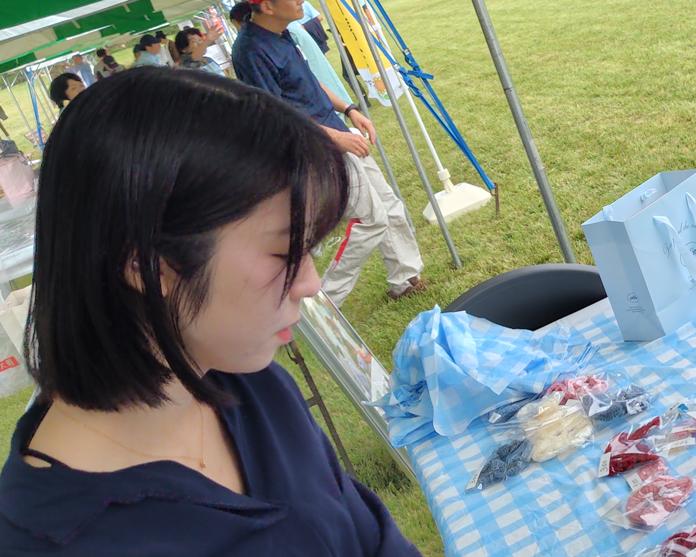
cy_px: 198
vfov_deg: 27.5
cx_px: 736
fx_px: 1133
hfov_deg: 31.0
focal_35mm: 55
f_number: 1.9
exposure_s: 1/424
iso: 50
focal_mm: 5.6
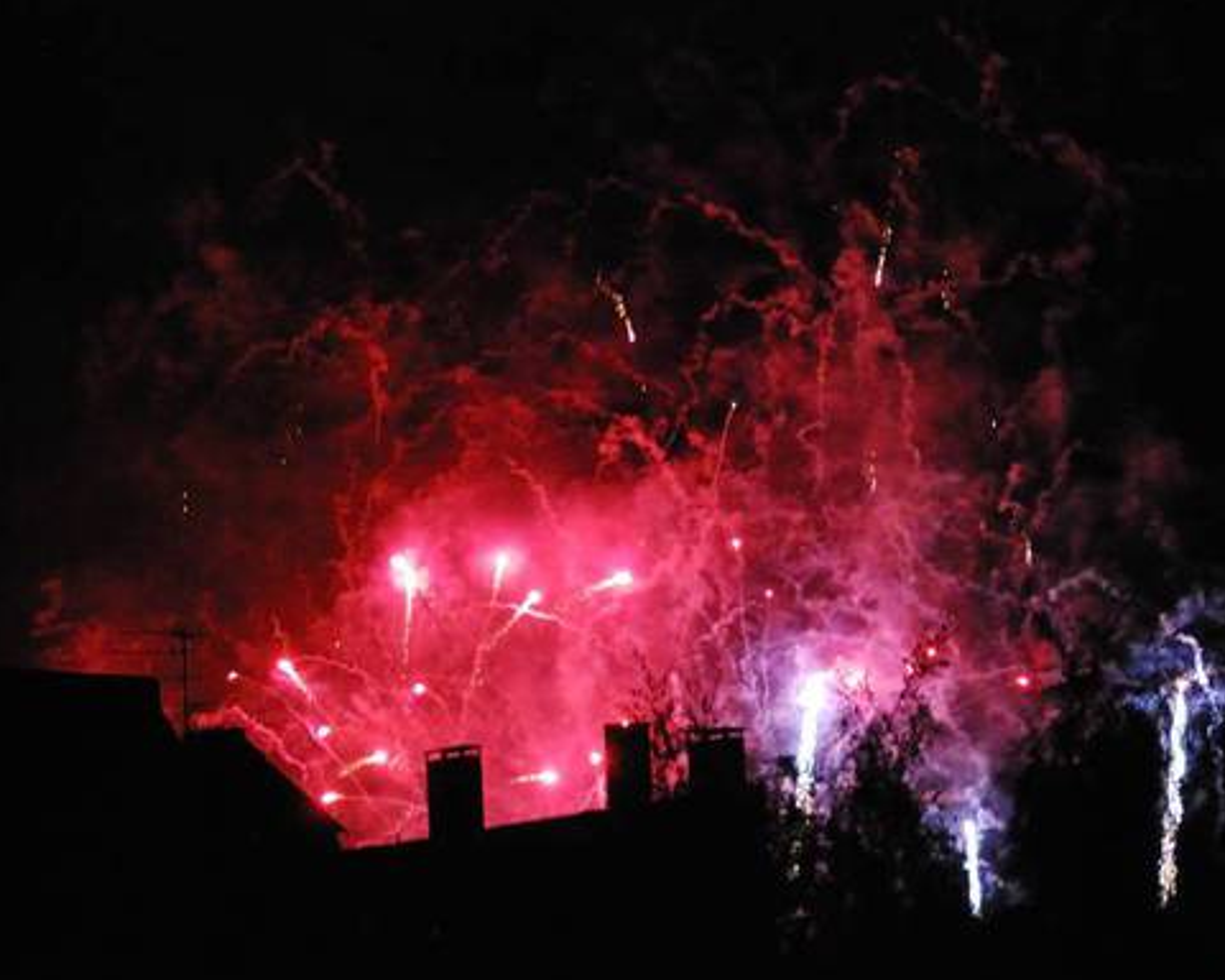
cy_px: 490
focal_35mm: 185
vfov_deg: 8.4
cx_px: 669
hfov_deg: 10.4
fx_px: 6707
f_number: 5.3
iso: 1600
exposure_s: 1/25
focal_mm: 90
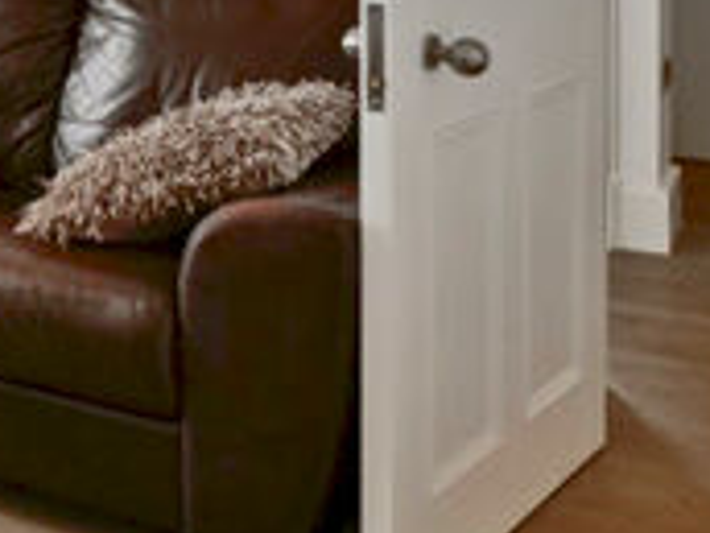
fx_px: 1333
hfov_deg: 25.8
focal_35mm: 65
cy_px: -151
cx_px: -202
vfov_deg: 20.7
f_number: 7.1
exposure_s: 1/30
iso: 400
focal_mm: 8
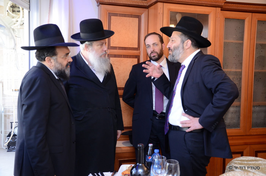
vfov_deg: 34.1
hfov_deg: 49.6
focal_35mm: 39
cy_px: 88
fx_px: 288
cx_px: 133
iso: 1000
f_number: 4
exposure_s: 1/100
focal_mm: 26
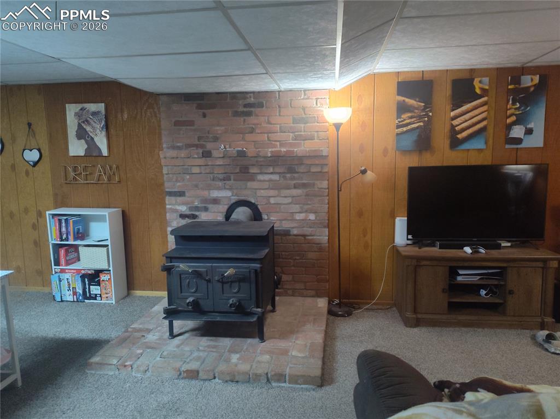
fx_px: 372
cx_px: 280
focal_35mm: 23
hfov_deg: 74.0
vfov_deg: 58.8
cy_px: 210
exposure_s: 1/60
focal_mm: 5.56
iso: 1675
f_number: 1.8
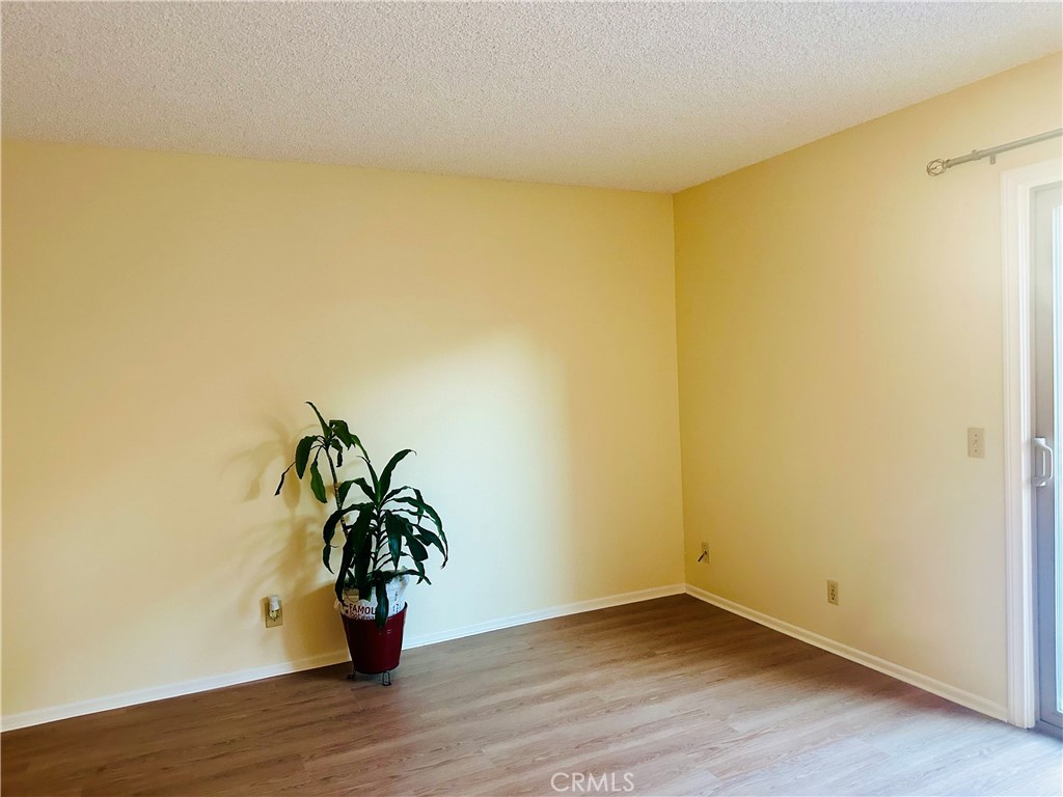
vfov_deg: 56.8
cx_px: 532
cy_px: 398
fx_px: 737
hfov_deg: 71.6
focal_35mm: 24
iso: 500
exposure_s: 1/60
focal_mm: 6.86
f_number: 1.78
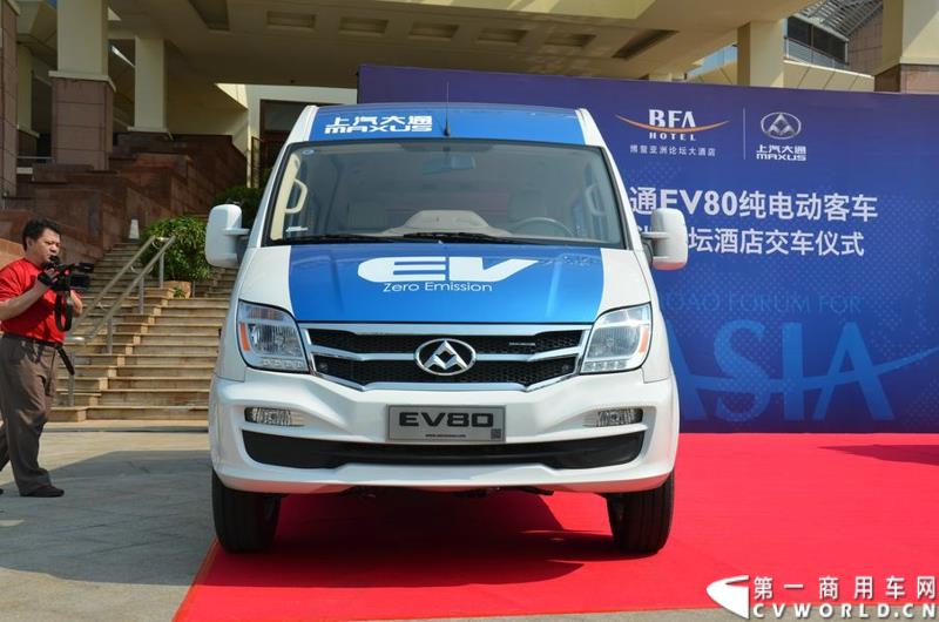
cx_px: 470
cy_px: 311
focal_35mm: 42
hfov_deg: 46.5
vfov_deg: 31.8
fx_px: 1093
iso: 100
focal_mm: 28
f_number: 9
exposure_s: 1/320
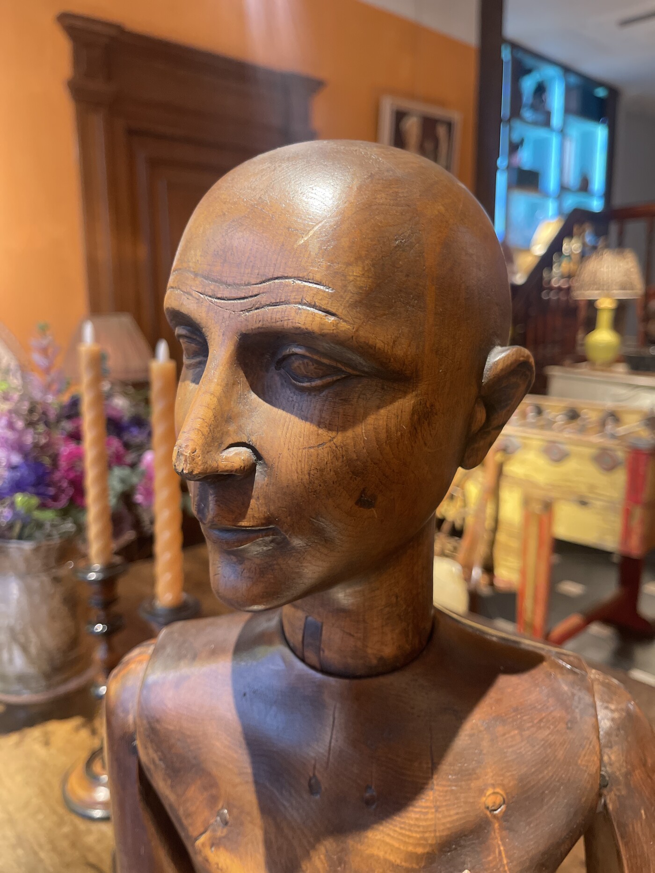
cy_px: 436
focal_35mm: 26
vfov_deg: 67.3
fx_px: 656
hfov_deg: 53.1
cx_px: 328
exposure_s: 1/50
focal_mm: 5.1
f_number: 1.6
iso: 500
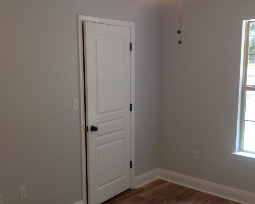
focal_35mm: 44
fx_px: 332
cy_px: 110
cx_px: 108
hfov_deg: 41.9
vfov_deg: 34.1
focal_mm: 4.28
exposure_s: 1/15
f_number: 2.4
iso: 50
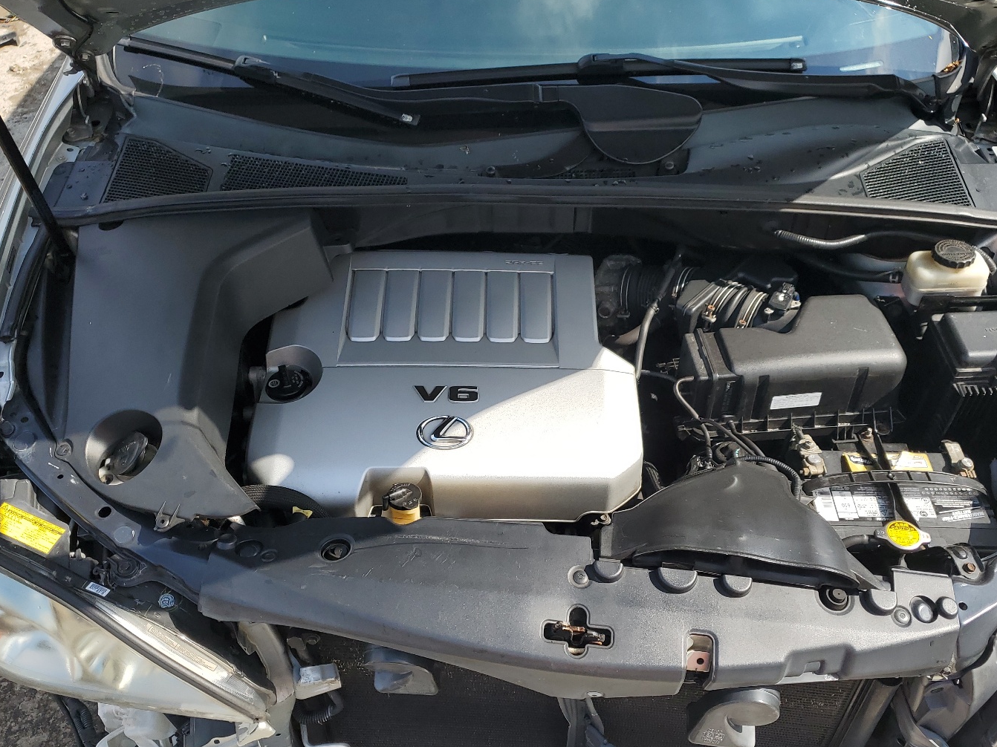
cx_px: 515
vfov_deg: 45.4
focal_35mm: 31
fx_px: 893
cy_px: 414
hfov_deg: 58.3
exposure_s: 1/2000
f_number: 1.5
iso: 50
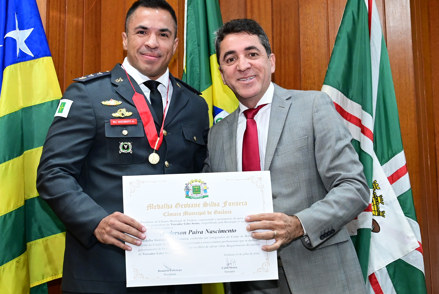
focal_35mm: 64
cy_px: 155
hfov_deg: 31.4
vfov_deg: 21.3
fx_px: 781
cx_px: 198
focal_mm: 37
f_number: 4.5
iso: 4000
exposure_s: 1/125
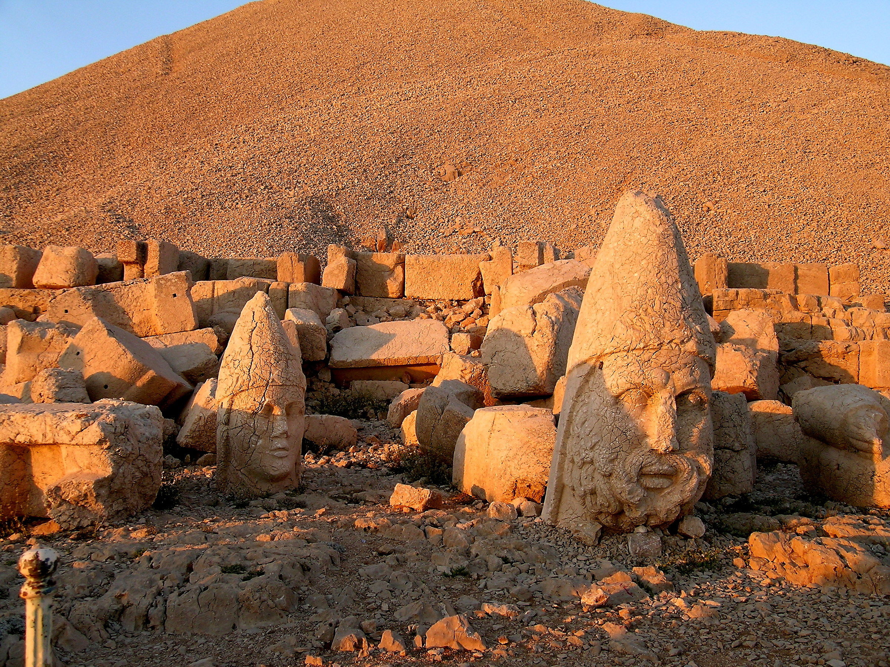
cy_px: 334
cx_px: 445
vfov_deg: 40.7
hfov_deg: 52.6
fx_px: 900
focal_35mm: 35
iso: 50
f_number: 3.8
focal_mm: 7.2
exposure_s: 1/72.2
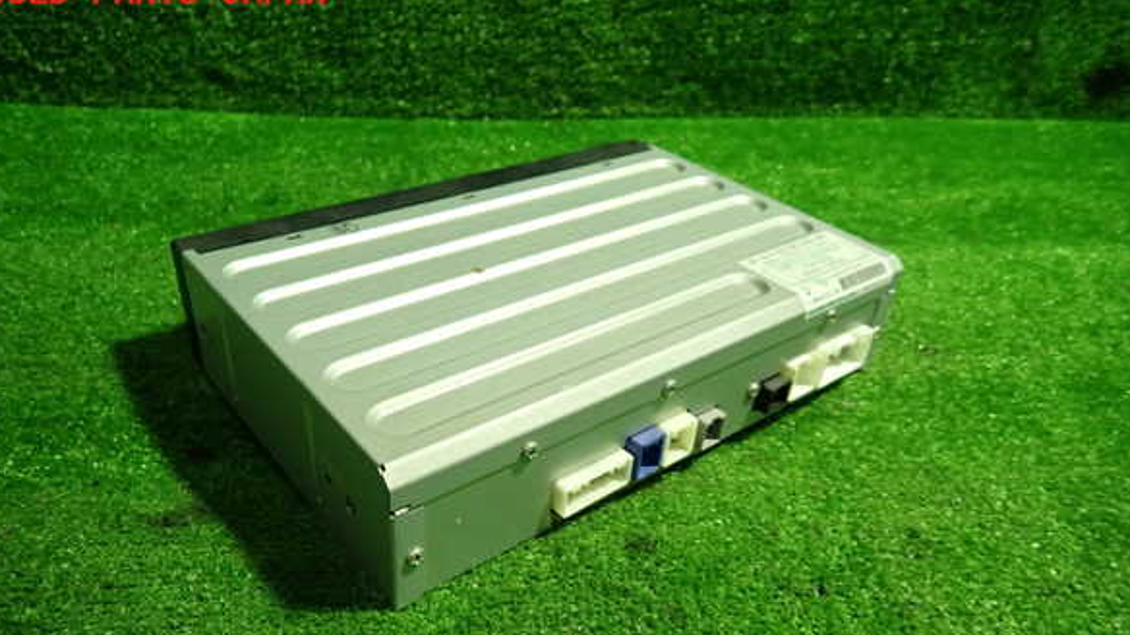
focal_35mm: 28
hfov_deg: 67.9
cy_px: 403
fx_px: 839
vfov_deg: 41.1
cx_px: 555
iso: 200
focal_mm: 4.5
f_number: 2
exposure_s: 1/30
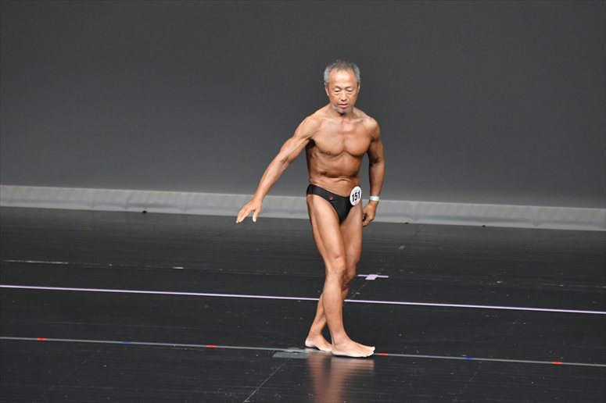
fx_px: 5805
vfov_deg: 4.0
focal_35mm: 345
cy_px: 202
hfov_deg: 6.0
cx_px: 303
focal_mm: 230
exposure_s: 1/400
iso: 4000
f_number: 5.6
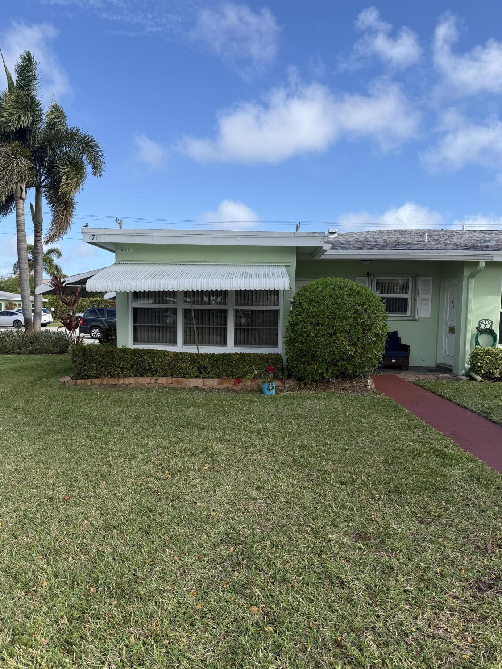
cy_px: 349
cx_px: 238
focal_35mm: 26
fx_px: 503
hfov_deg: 53.0
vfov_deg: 67.3
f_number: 1.78
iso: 80
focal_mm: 6.76
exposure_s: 1/2801
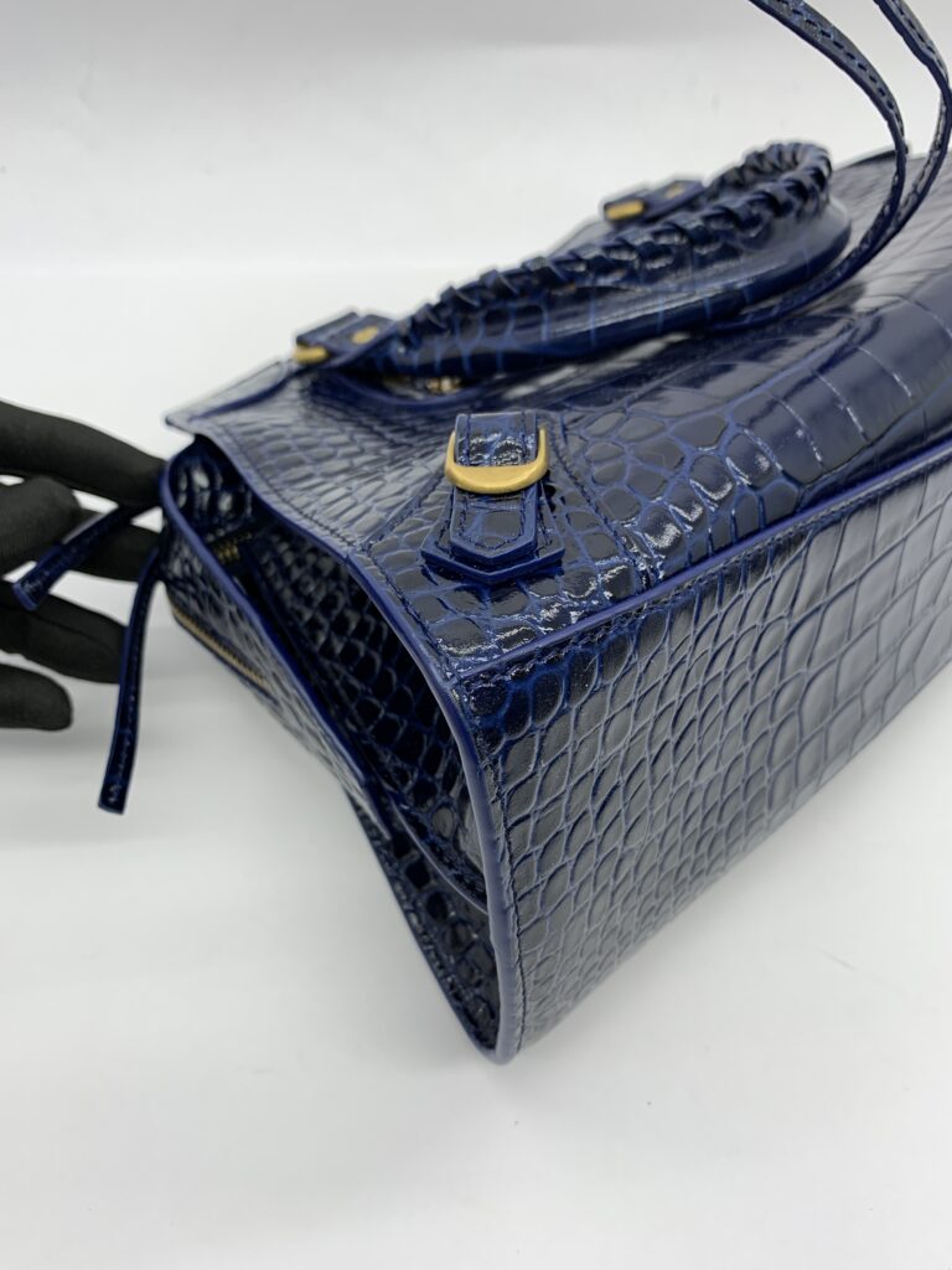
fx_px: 953
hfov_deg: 53.1
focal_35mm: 26
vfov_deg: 67.3
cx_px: 476
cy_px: 635
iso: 25
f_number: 1.8
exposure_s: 1/100
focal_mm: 4.25
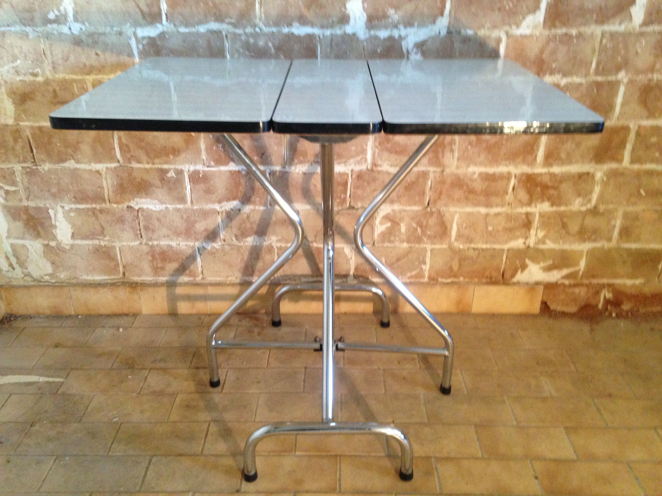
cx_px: 331
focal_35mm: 33
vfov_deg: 42.9
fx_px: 631
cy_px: 248
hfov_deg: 55.4
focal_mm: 4.12
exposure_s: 1/15
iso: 320
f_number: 2.4
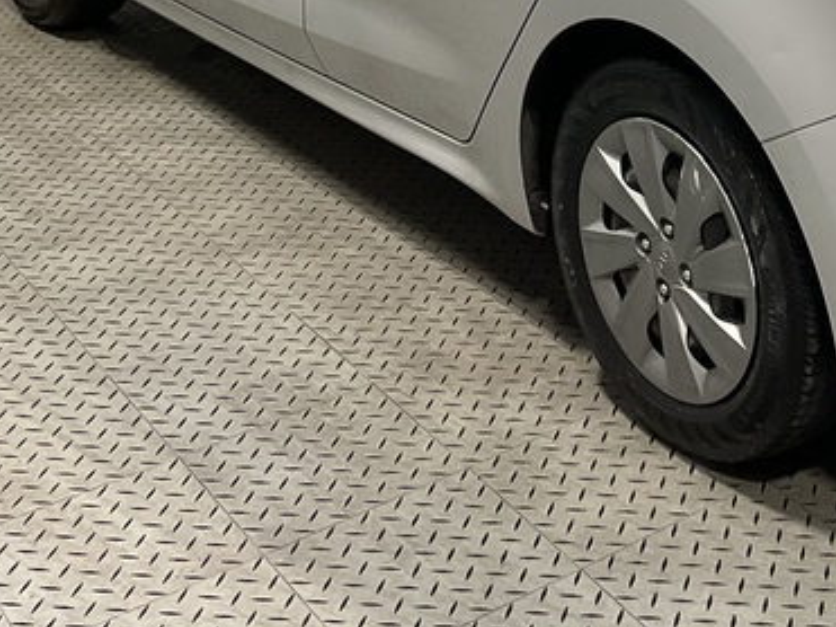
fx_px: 1811
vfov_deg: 18.9
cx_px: 822
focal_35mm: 75
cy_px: -38
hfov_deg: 24.9
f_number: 1.8
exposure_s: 1/60
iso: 40
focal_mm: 3
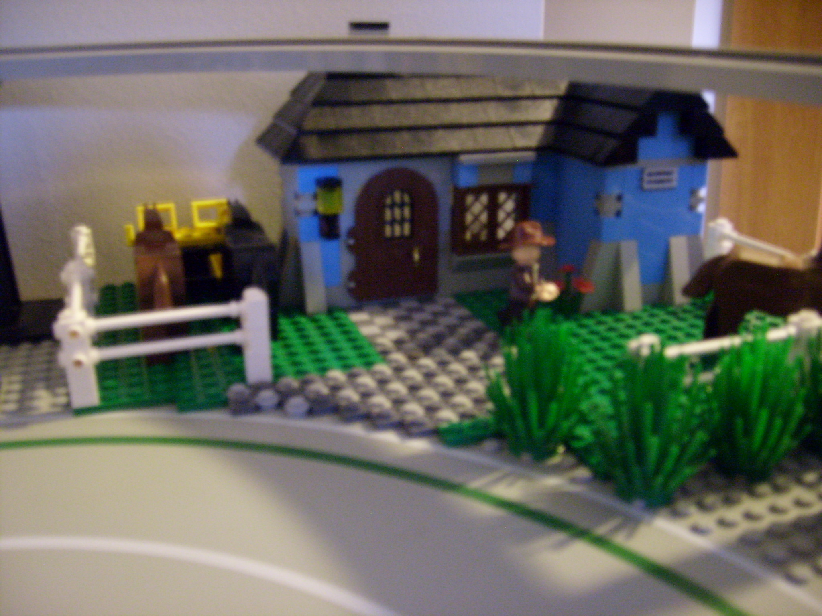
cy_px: 308
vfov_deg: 40.7
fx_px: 831
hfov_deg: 52.6
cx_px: 411
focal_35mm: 35
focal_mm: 5.8
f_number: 2.8
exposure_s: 1
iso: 200
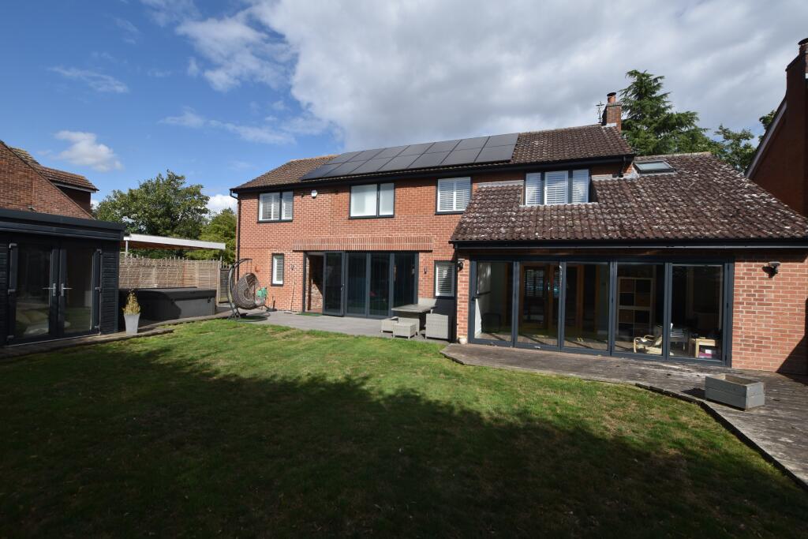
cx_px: 404
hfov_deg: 100.4
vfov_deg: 77.3
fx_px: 337
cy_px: 270
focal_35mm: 15
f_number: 8
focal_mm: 10
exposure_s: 1/250
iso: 100
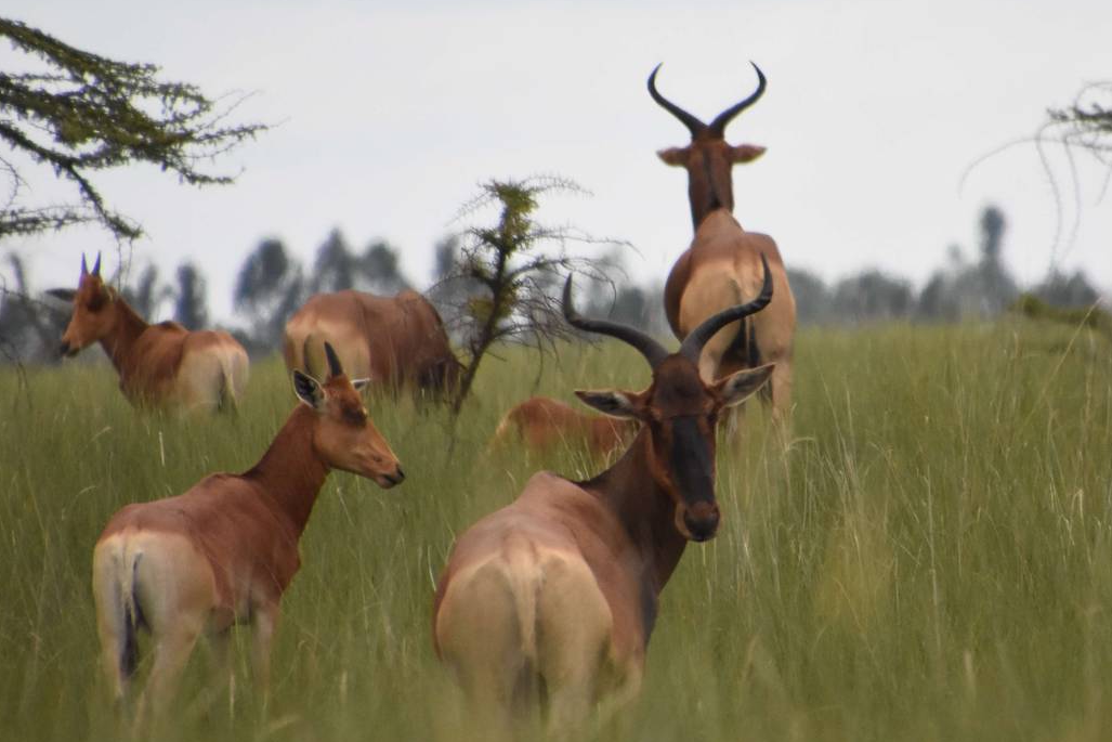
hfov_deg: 2.9
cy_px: 241
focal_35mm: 701
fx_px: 21655
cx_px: 703
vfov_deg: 2.0
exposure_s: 1/8000
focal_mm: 300
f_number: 6.3
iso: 2000
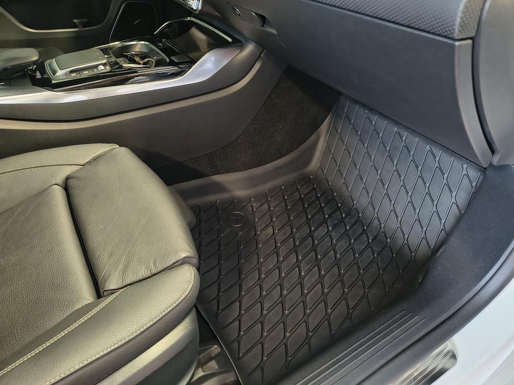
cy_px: 192
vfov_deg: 56.8
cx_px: 257
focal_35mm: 24
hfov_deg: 71.6
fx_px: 356
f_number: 1.8
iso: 1084
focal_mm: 5.56
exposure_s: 1/60
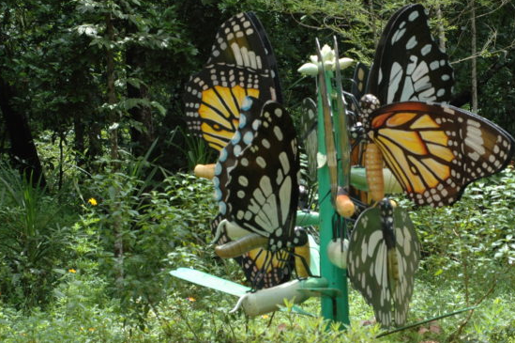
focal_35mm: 123
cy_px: 222
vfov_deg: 11.1
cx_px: 338
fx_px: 1758
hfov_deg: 16.6
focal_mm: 60
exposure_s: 1/200
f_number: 7.1
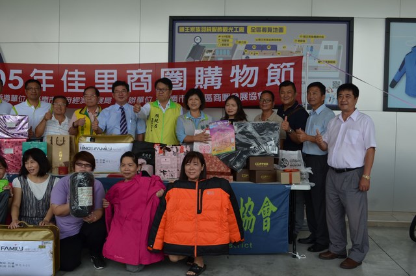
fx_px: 415
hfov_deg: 53.2
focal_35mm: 36
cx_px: 208
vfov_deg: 36.7
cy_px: 138
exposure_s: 1/200
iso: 200
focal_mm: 24
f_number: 7.1
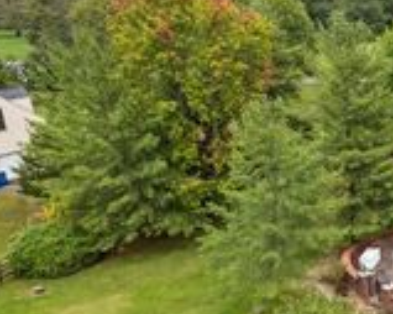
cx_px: 603
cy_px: 234
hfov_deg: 23.1
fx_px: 756
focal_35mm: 65
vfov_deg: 23.2
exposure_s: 1/730
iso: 100
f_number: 2.8
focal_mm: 8.38
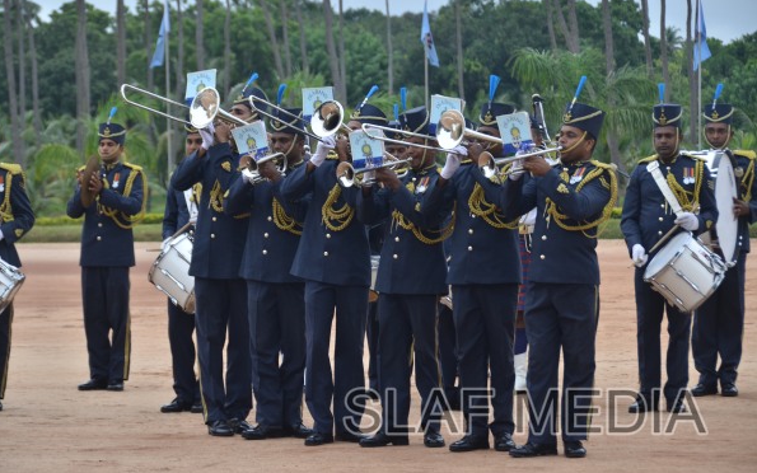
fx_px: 3332
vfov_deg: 8.1
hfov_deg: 13.0
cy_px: 230
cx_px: 378
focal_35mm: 162
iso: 250
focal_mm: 105
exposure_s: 1/125
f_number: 5.6
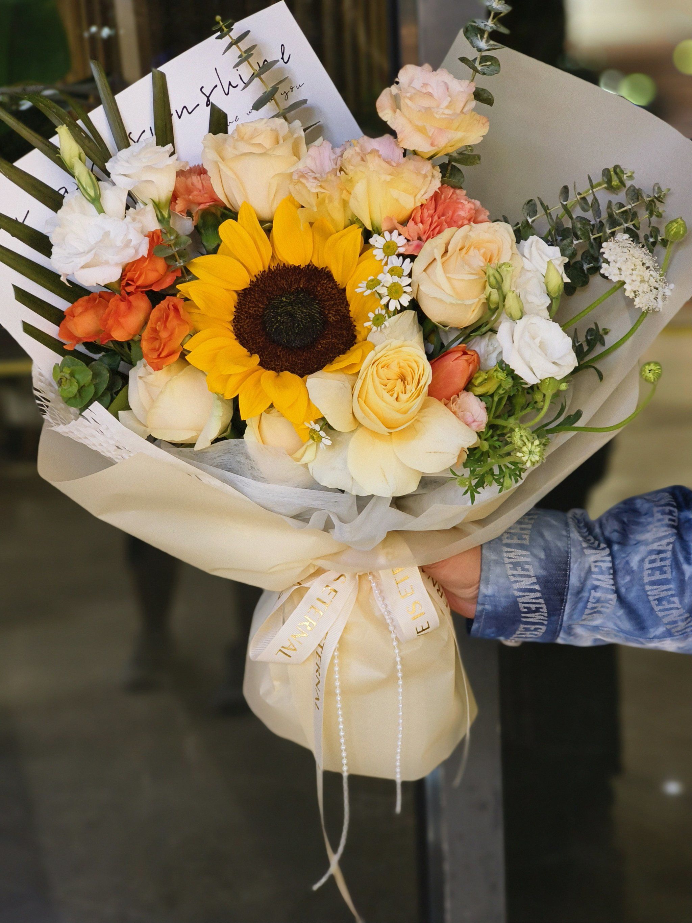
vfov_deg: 38.2
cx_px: 346
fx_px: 1333
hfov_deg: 29.1
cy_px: 462
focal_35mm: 50
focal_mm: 6.7
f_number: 2
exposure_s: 1/50
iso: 312
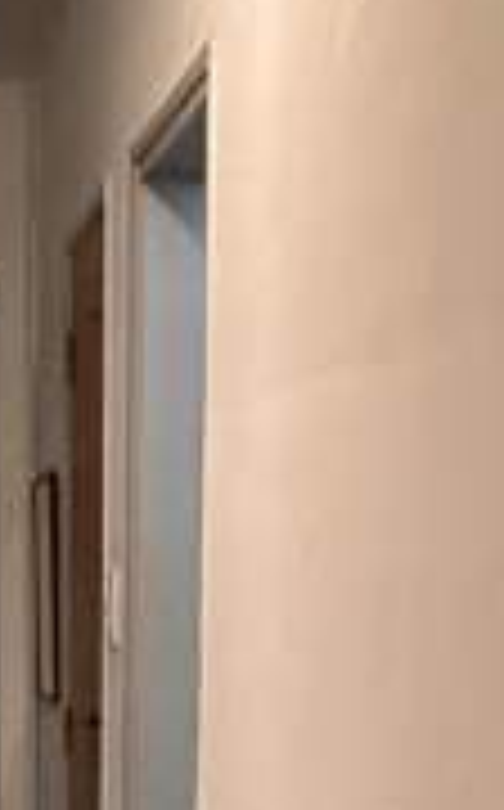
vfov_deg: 18.6
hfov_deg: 12.7
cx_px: -115
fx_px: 2205
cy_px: 1179
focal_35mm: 100
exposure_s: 1/50
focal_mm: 2.22
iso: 500
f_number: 2.2
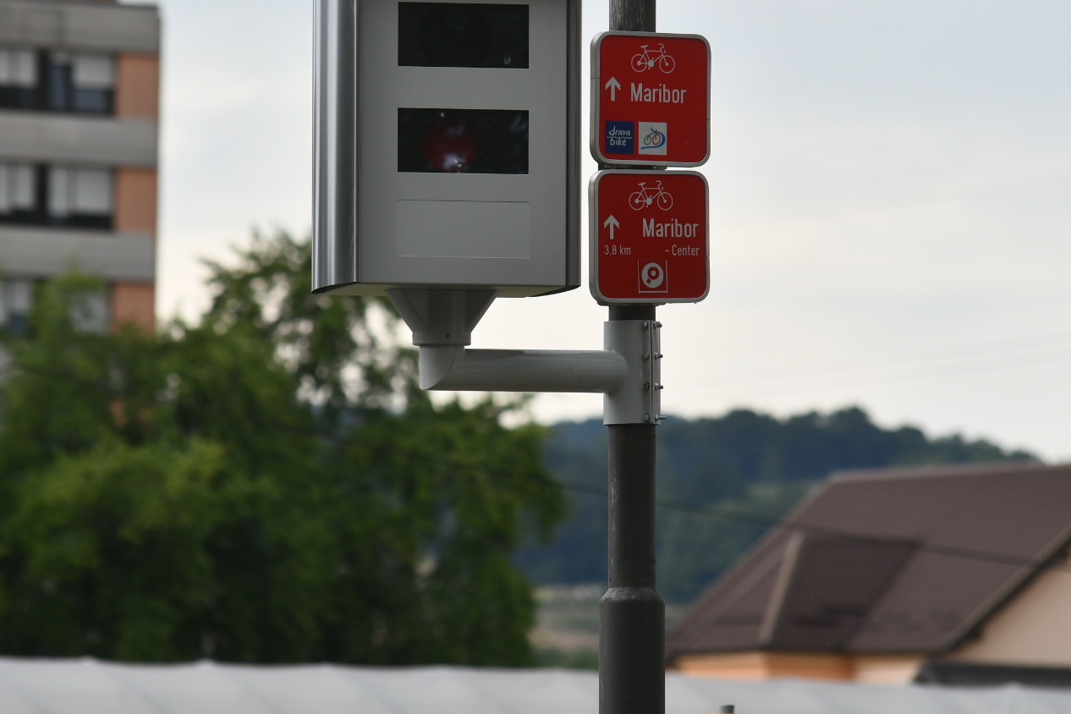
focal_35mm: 384
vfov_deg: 3.6
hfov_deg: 5.4
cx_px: 473
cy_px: 268
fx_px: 11423
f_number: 5.6
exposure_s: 1/1000
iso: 280
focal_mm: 200
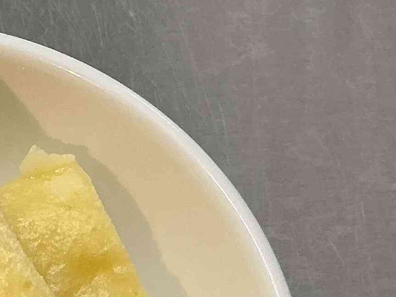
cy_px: 324
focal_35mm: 135
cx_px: -292
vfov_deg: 10.9
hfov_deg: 13.3
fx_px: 1545
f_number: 1.8
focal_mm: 3
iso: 40
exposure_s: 1/120
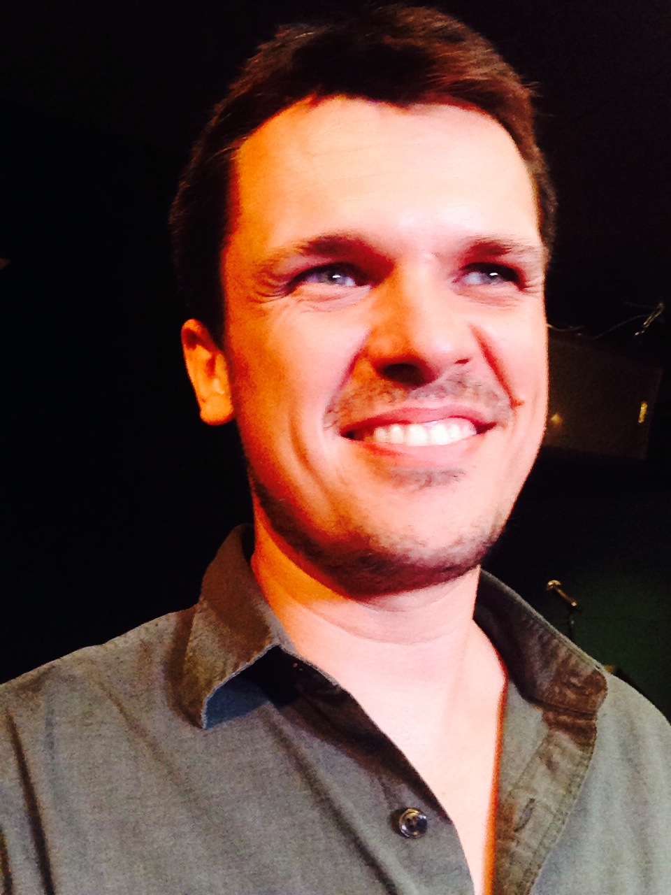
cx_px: 336
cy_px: 448
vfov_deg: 52.6
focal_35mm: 35
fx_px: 905
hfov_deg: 40.7
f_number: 2.4
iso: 250
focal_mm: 2.18
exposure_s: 1/30
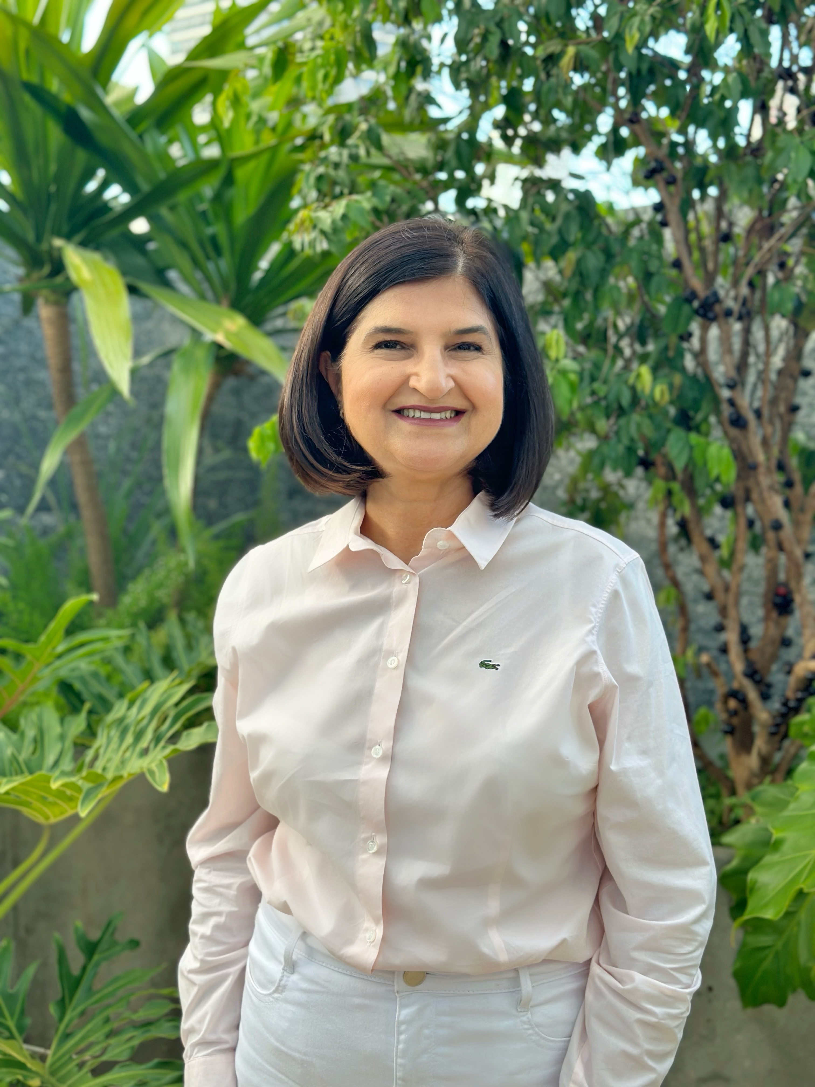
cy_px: 544
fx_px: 1507
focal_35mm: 48
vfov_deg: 39.7
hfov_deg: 30.3
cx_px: 408
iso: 80
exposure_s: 1/185
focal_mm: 6.86
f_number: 1.78
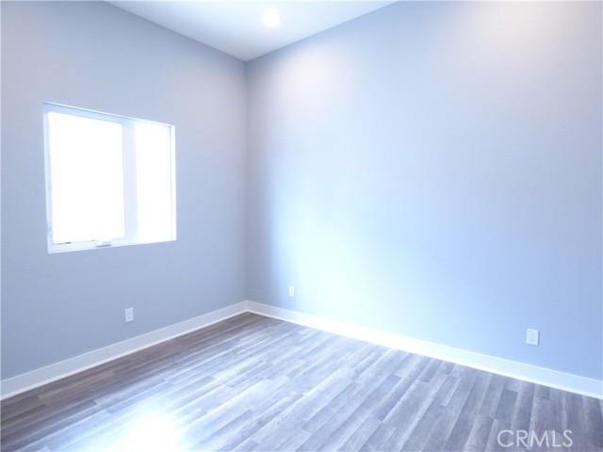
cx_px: 302
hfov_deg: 81.7
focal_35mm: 20
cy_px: 226
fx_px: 348
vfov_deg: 66.0
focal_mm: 3.58
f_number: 2.8
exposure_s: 1/50
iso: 400
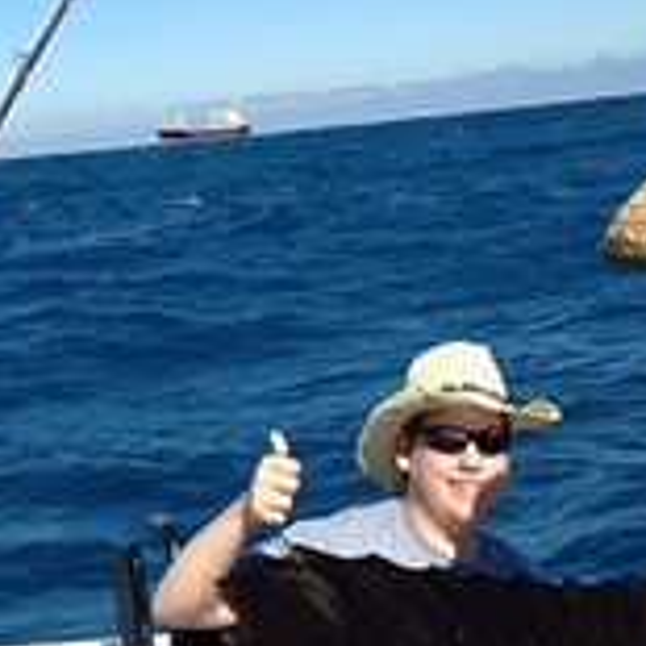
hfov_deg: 21.7
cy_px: 450
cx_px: 329
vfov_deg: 21.5
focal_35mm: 80
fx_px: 1689
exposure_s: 1/1727
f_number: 2.4
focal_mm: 4.28
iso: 64
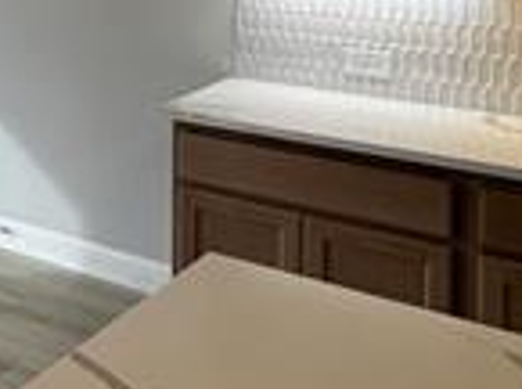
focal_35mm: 62
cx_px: -263
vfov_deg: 21.7
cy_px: -90
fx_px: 933
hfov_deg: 24.3
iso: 40
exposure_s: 1/133
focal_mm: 2.22
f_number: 2.2
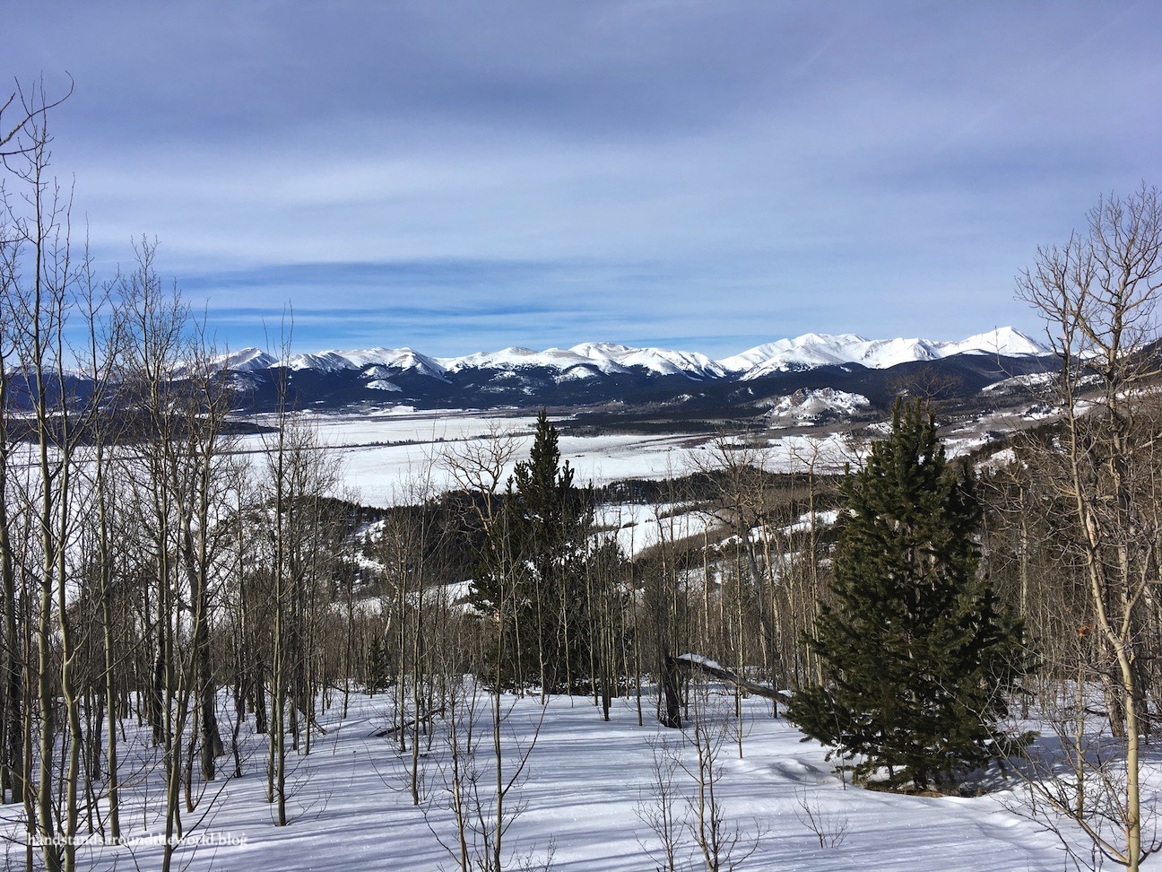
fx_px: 973
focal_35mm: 29
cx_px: 581
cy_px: 436
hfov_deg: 61.7
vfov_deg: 48.2
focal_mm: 4.15
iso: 25
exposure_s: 1/2564
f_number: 2.2
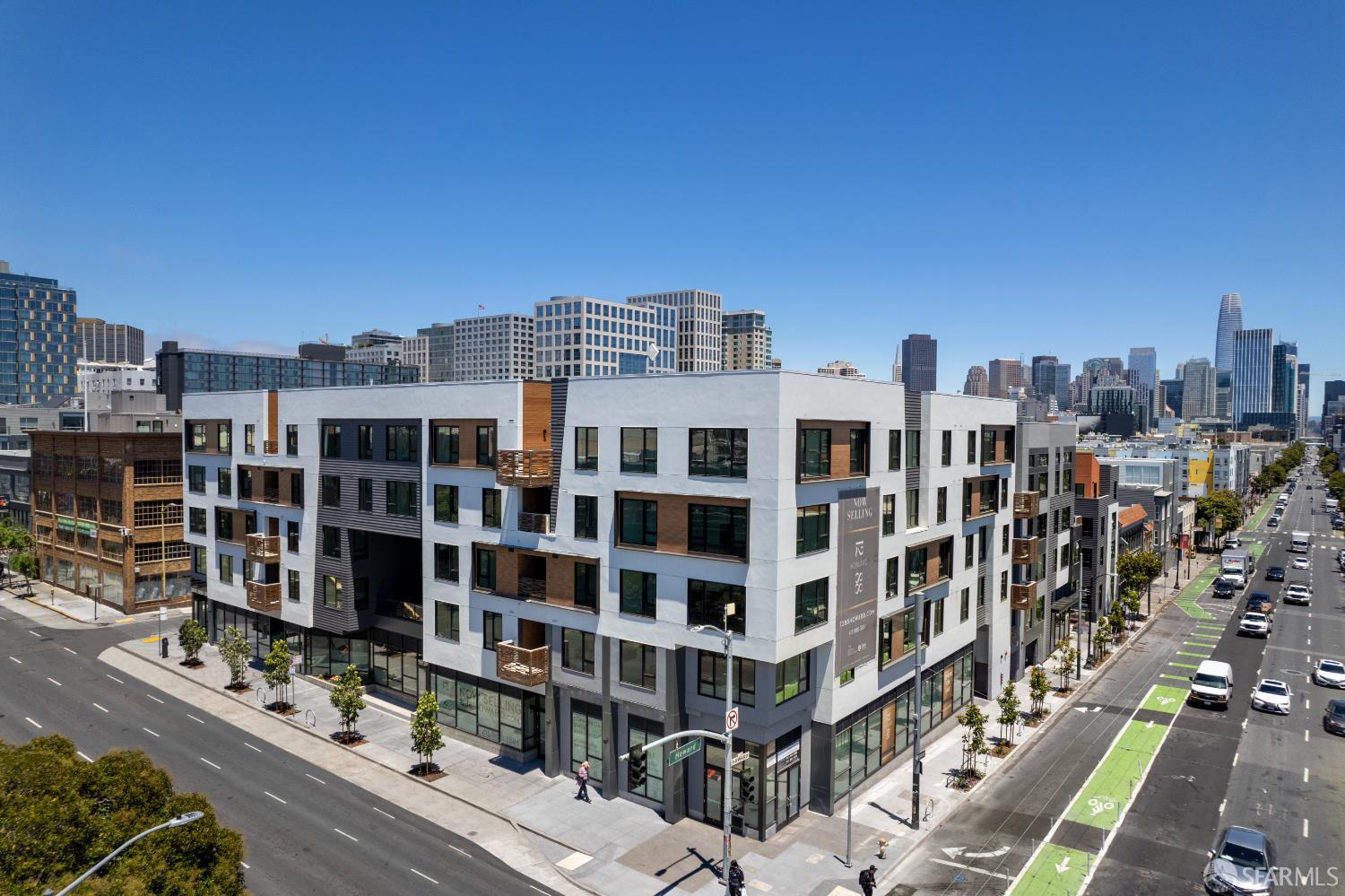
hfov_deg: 78.6
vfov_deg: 57.2
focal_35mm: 22
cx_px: 672
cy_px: 448
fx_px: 822
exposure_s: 1/1600
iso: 100
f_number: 2.8
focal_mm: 8.38
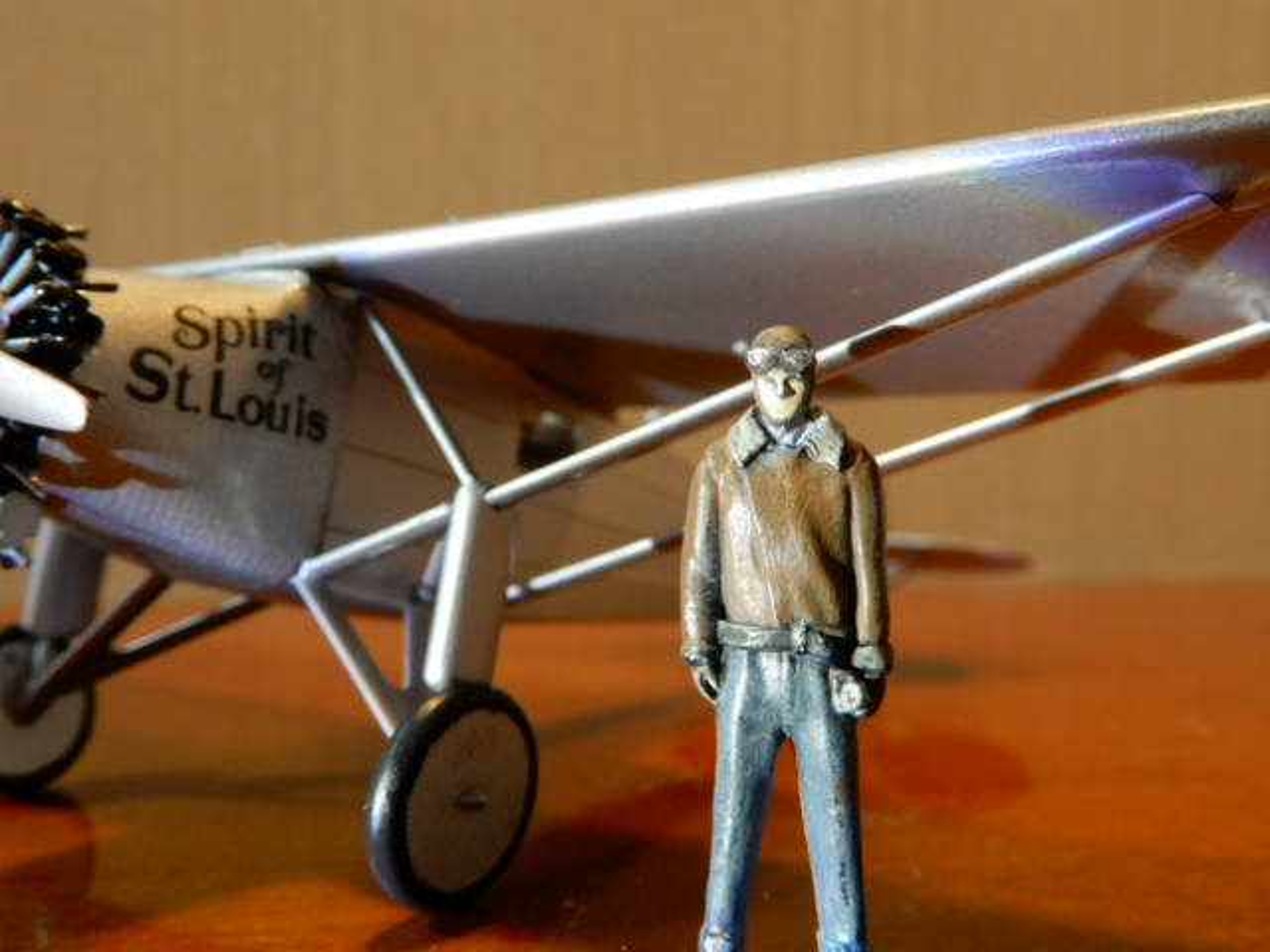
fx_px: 1284
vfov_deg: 40.7
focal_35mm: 35
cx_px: 635
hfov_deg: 52.6
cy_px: 476
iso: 400
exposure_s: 1/13
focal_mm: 6.2
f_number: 4
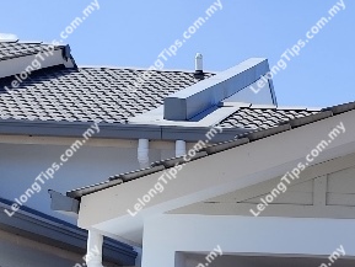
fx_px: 964
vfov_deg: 15.4
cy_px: 283
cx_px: 470
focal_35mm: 94
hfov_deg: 19.2
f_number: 1.65
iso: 50
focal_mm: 6.14
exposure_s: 1/954
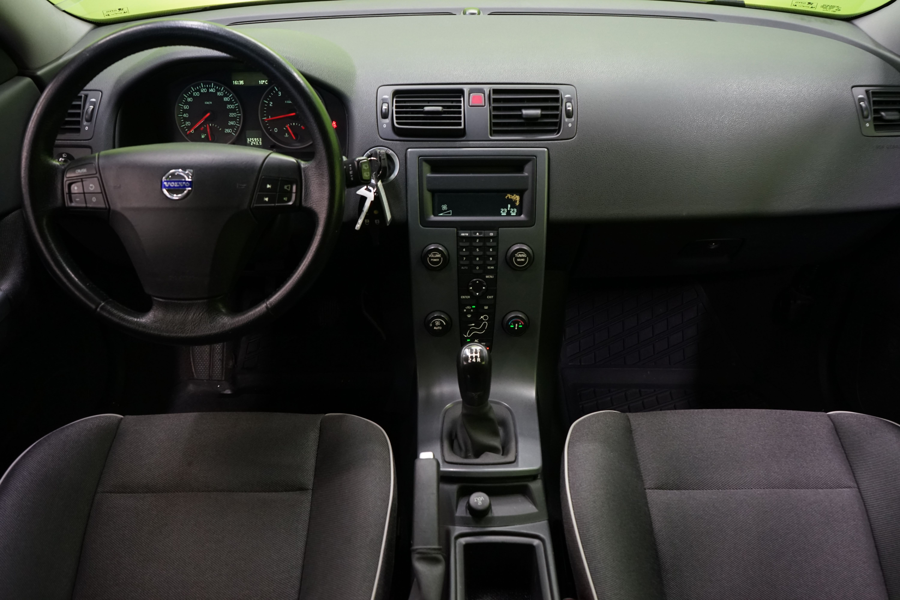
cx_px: 450
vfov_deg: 43.6
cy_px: 300
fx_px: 750
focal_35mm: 30
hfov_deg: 61.9
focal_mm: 30
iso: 2000
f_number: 5.6
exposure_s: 1/25
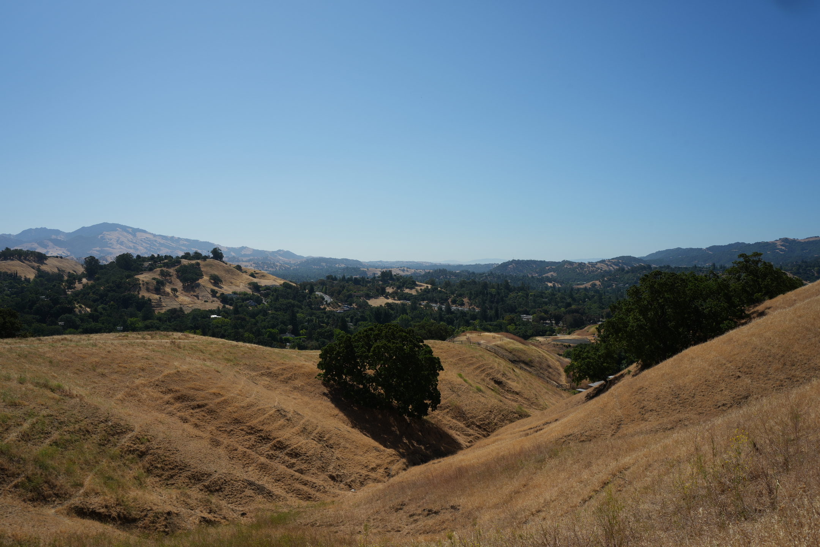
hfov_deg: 65.5
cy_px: 274
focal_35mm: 28
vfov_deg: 46.4
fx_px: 638
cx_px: 410
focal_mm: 28
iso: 100
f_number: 14
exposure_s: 1/160
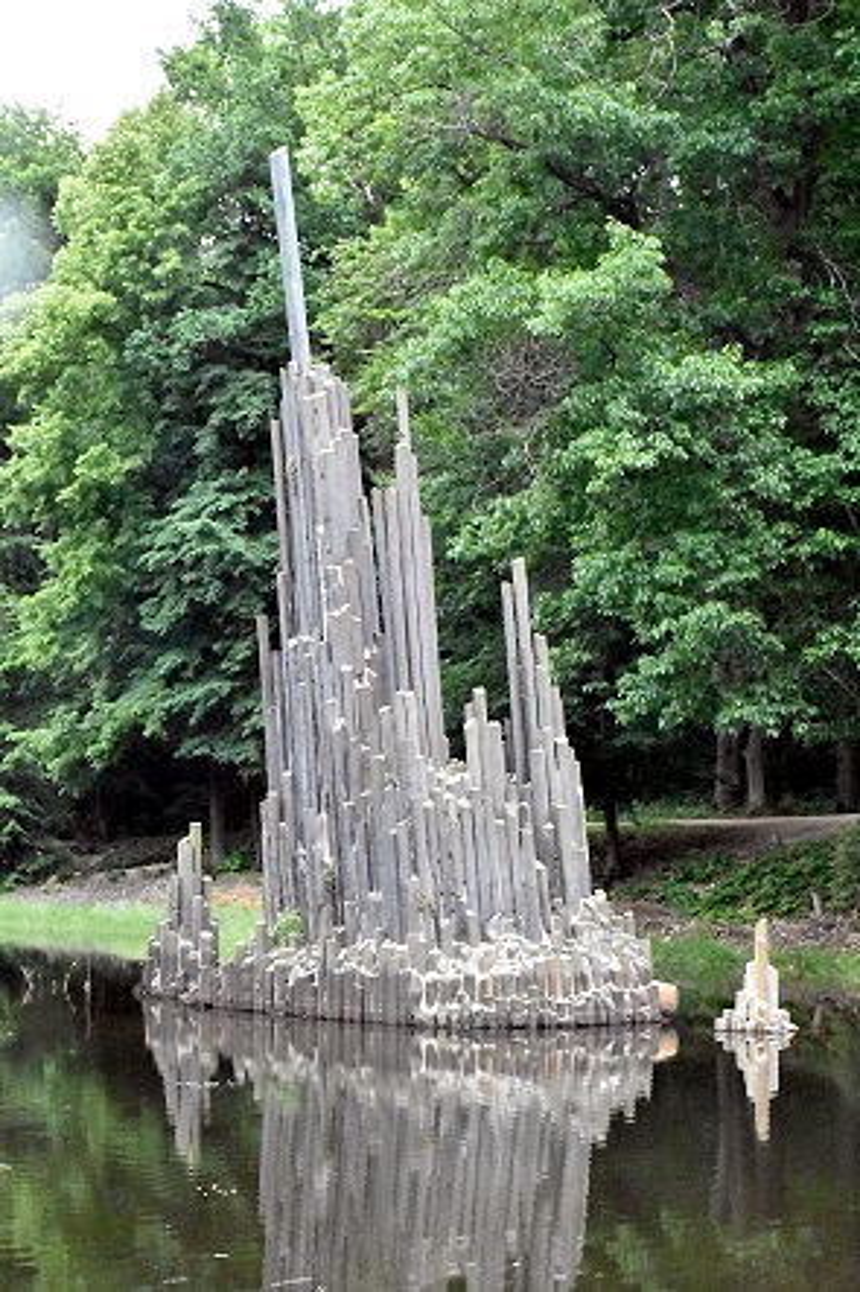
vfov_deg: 28.1
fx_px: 2582
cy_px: 646
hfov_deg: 18.9
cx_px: 430
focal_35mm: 72
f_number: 14
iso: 16000
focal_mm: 48
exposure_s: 1/1250
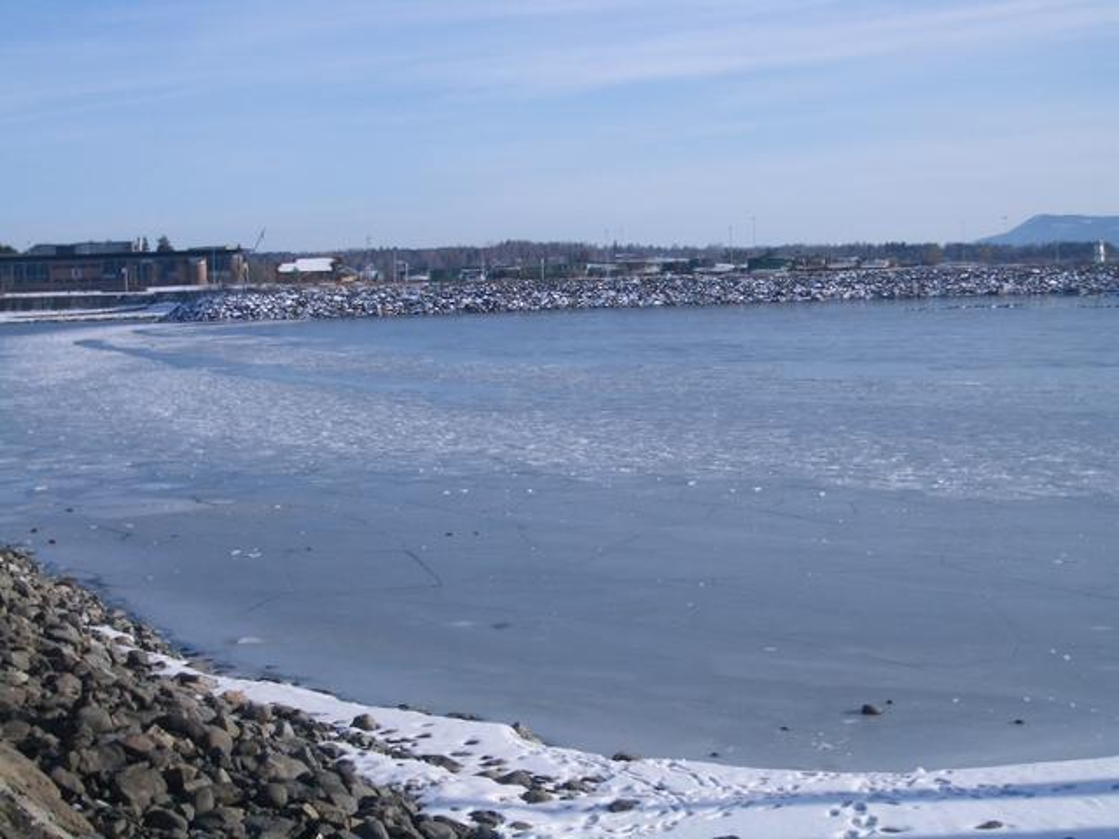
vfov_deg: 23.7
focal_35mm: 62
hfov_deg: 31.2
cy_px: 420
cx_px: 560
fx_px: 2004
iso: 50
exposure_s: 1/320
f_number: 5.6
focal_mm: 10.2
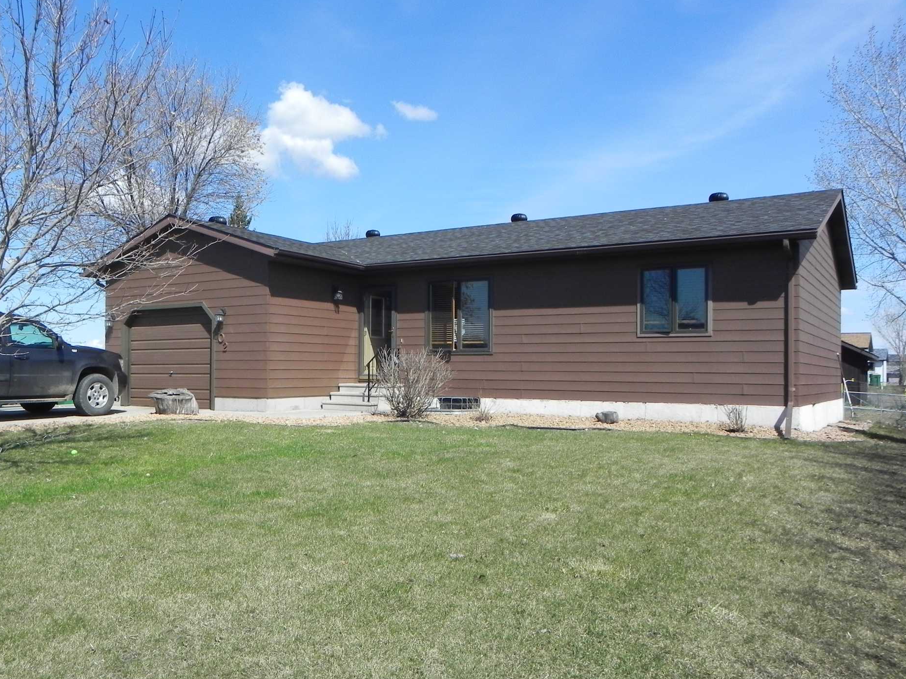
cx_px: 411
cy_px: 346
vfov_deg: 44.2
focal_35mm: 32
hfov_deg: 56.7
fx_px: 838
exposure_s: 1/356
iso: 160
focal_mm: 5.2
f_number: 7.1
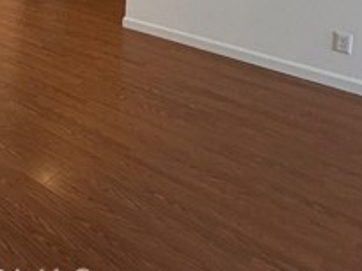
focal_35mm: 44
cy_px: -115
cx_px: -115
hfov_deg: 32.0
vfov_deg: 26.0
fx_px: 460
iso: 200
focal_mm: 2.22
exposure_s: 1/120
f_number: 2.2
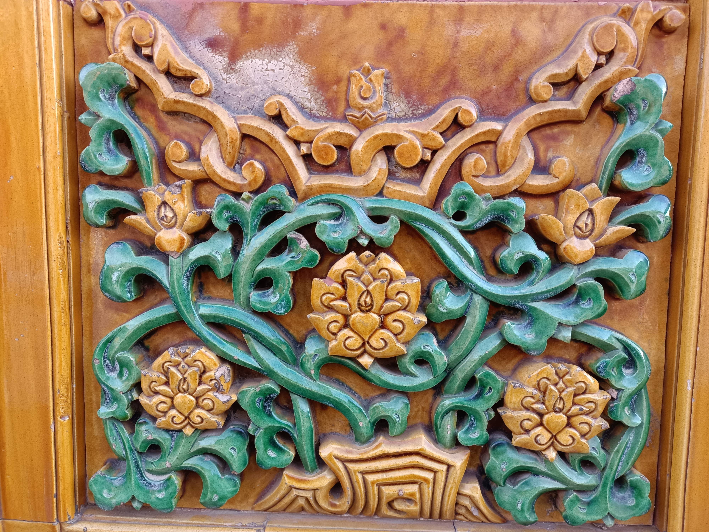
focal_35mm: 25
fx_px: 512
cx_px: 354
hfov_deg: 69.4
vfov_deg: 54.9
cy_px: 266
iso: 100
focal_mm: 4.71
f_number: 1.79
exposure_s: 1/156
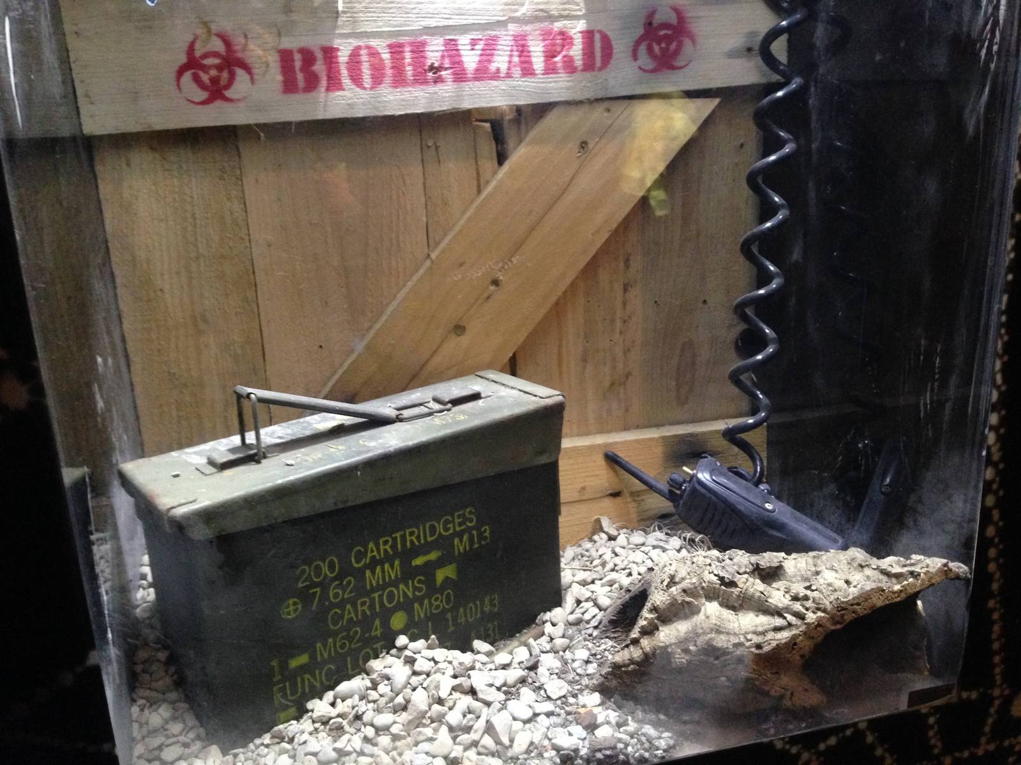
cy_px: 382
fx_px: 973
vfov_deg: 42.9
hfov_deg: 55.4
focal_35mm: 33
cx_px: 510
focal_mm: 4.12
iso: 400
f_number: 2.4
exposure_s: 1/20
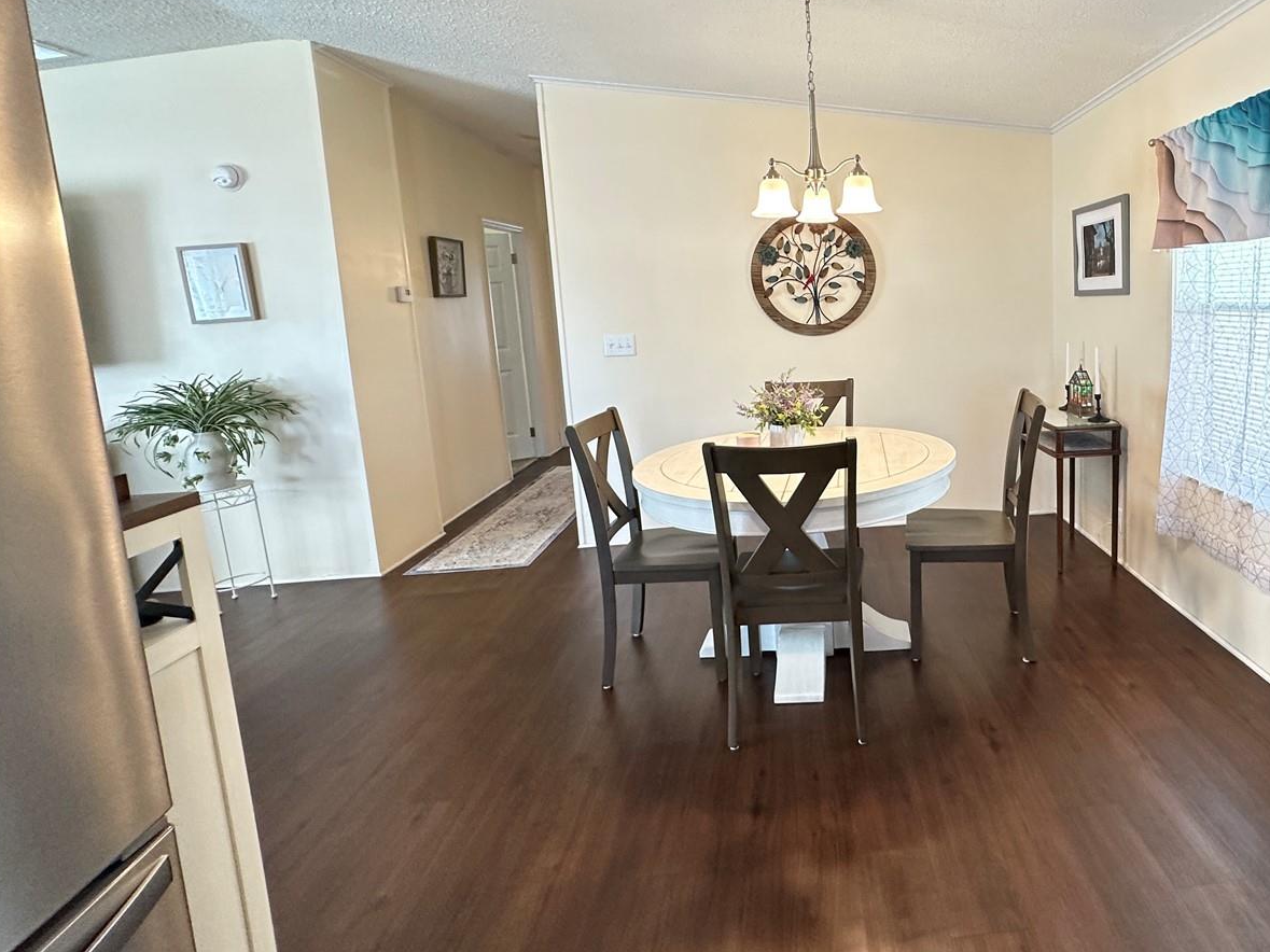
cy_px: 376
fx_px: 697
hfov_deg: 81.7
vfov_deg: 67.9
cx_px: 851
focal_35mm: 19
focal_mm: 2.22
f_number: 2.2
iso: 320
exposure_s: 1/60
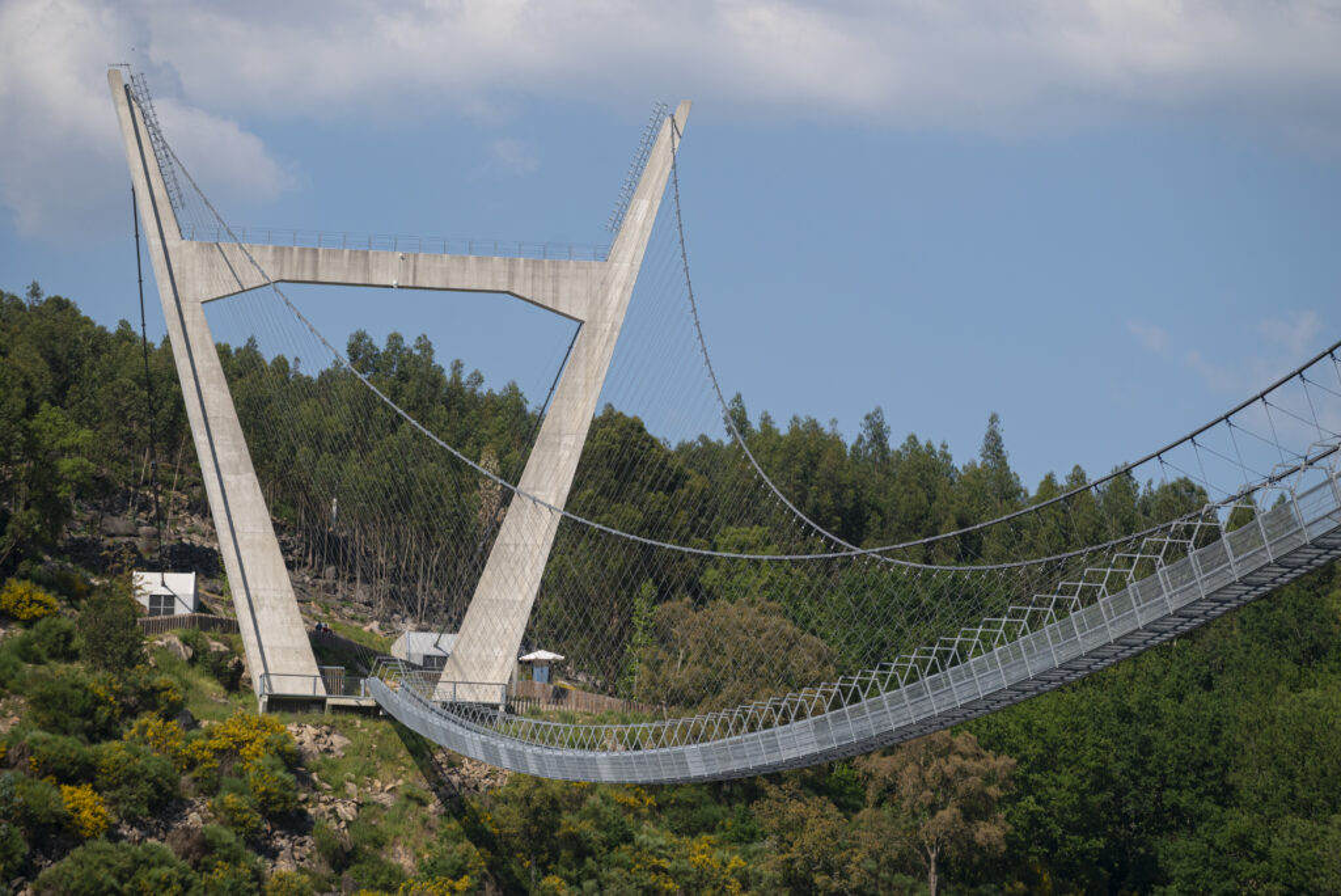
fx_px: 6895
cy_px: 448
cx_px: 670
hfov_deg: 11.1
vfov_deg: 7.4
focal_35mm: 185
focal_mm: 185
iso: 125
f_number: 6.3
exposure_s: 1/2000
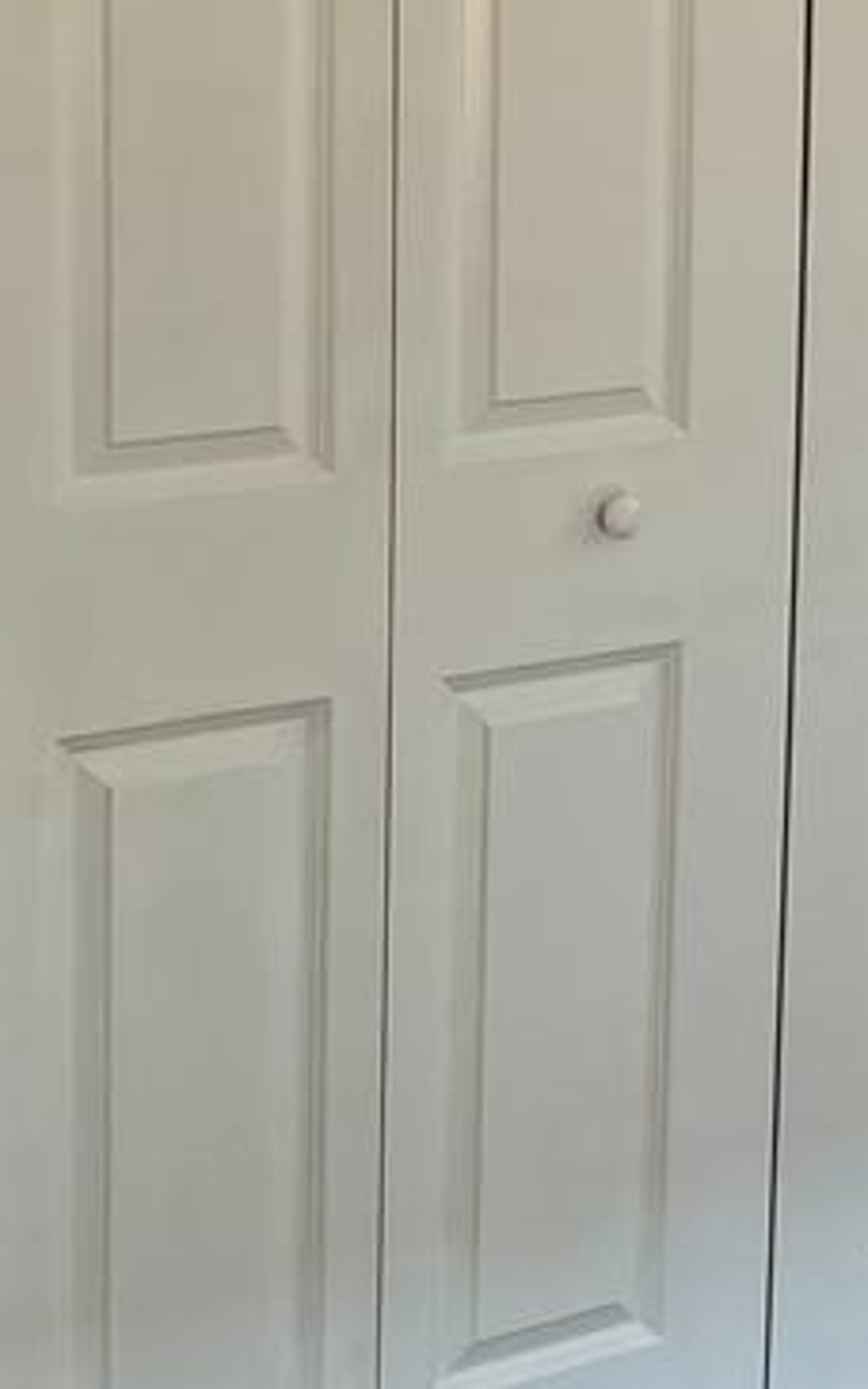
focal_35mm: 116
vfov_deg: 17.8
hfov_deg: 10.7
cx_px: 1431
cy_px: 270
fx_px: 4392
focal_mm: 5.7
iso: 80
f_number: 1.5
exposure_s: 1/121
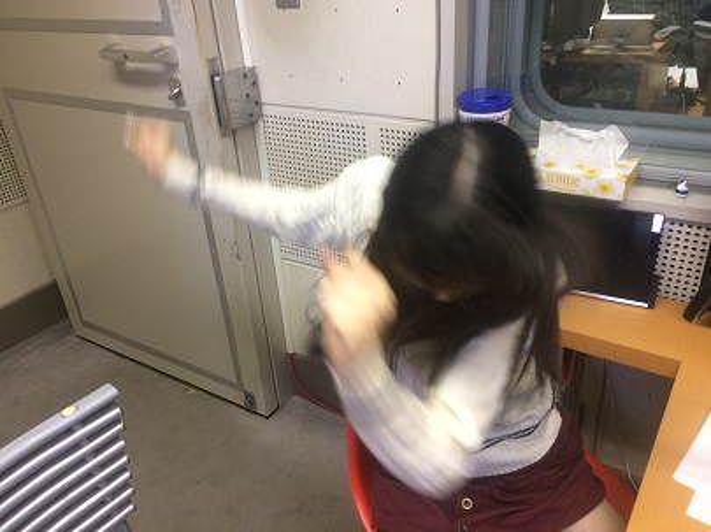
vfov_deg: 48.2
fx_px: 595
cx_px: 356
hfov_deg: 61.7
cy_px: 266
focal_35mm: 29
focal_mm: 4.15
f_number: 2.2
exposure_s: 1/33
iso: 125
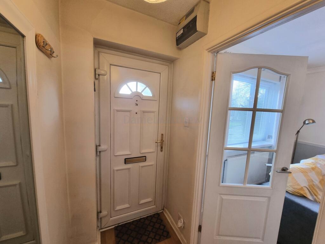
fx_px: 122
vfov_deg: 89.9
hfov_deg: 106.2
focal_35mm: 13
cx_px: 162
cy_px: 122
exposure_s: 1/50
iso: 125
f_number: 2.2
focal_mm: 2.2
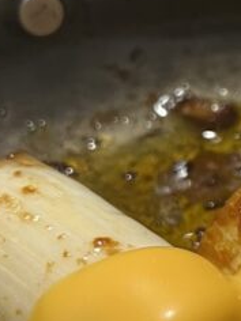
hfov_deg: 12.6
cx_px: 332
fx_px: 1049
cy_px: 175
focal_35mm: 113
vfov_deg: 17.4
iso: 160
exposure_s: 1/60
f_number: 1.5
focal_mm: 5.7
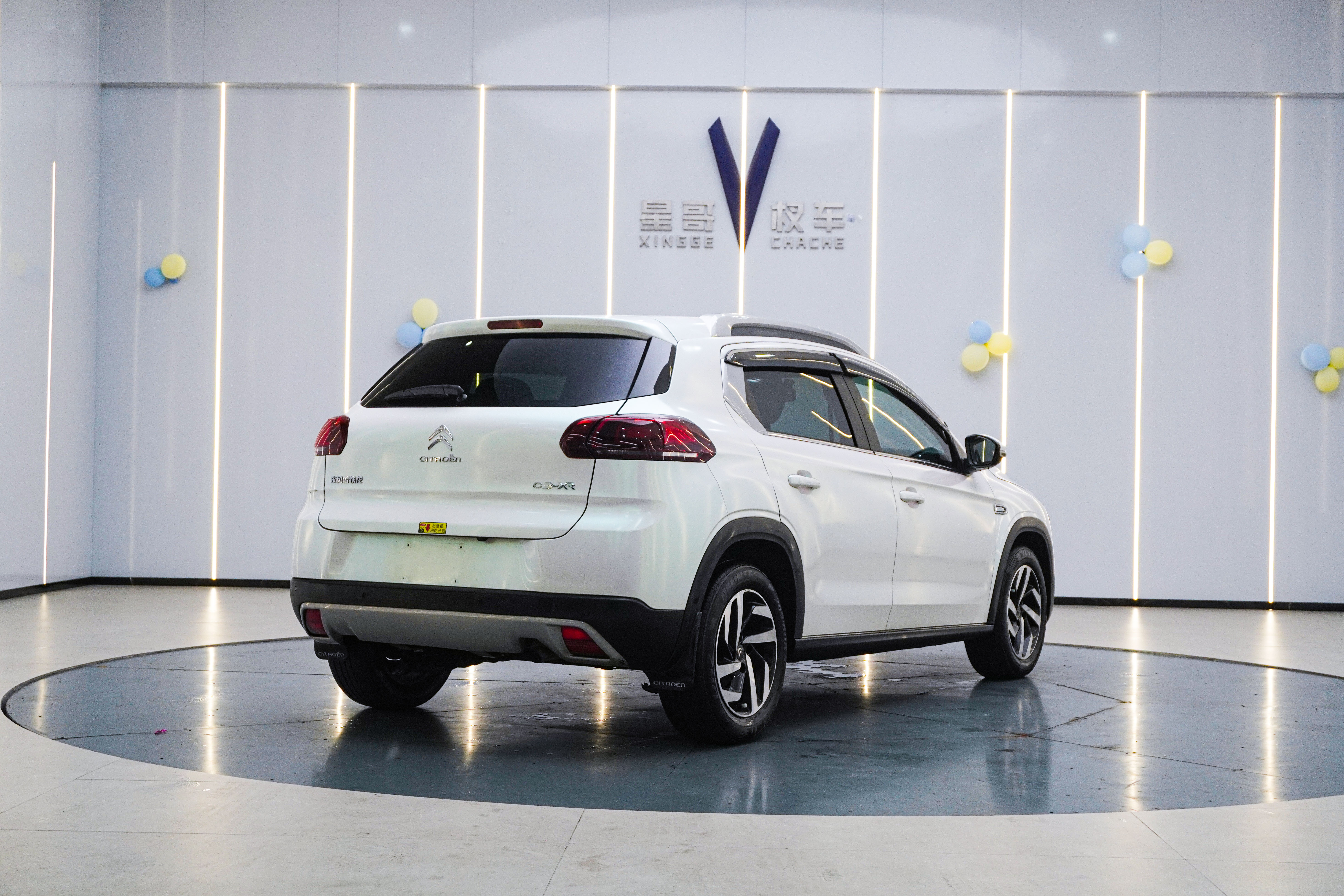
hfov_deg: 40.3
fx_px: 1829
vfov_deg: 27.5
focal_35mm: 49
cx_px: 678
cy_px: 455
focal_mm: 32
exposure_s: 1/80
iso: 800
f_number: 6.3
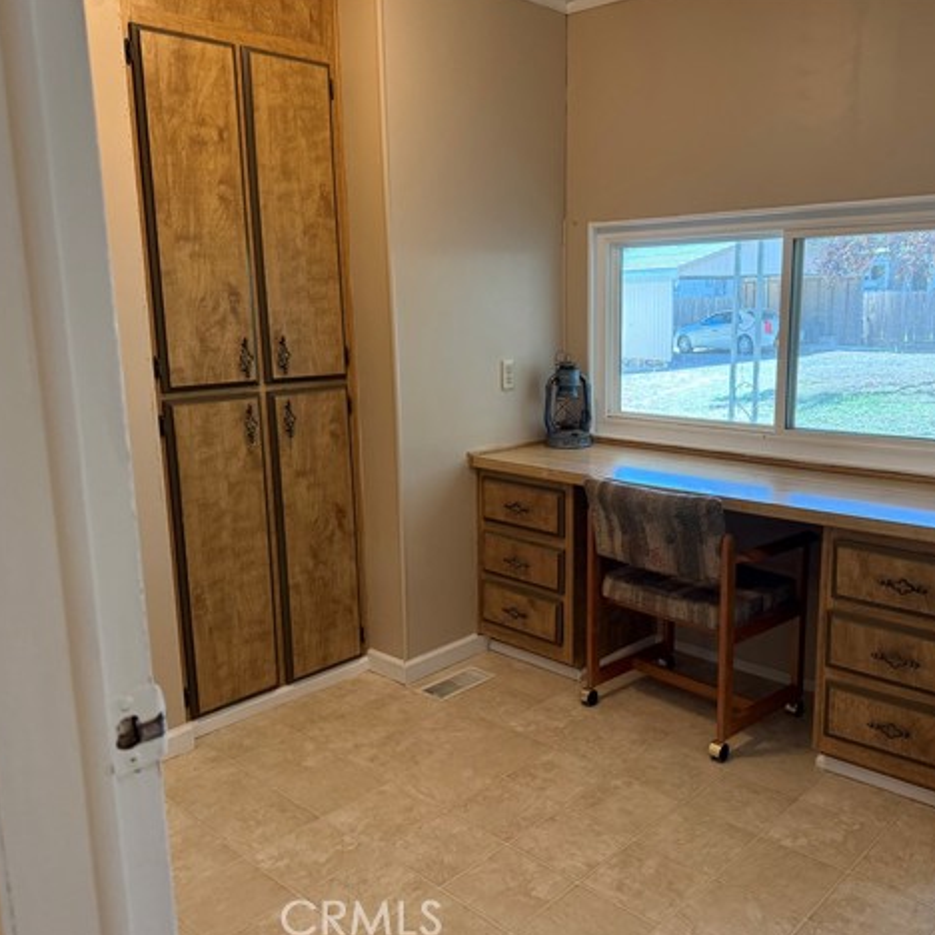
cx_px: 517
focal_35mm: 29
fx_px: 886
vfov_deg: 55.6
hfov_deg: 55.5
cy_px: 468
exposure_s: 1/120
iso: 320
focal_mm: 6.76
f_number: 1.78
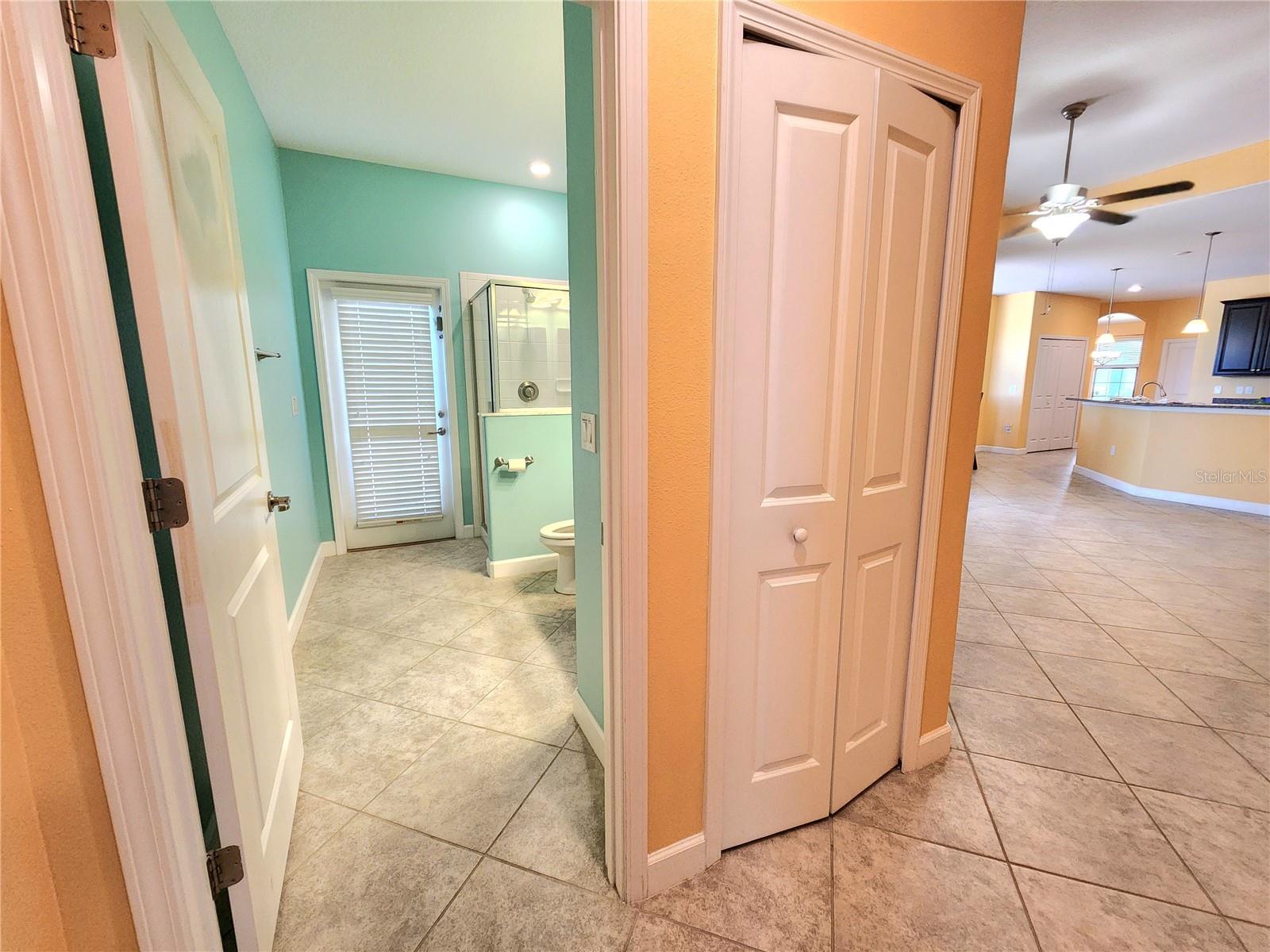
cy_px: 476
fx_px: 477
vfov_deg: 89.9
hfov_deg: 106.2
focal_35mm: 13
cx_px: 635
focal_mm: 2.2
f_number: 2.2
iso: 320
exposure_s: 1/60.2
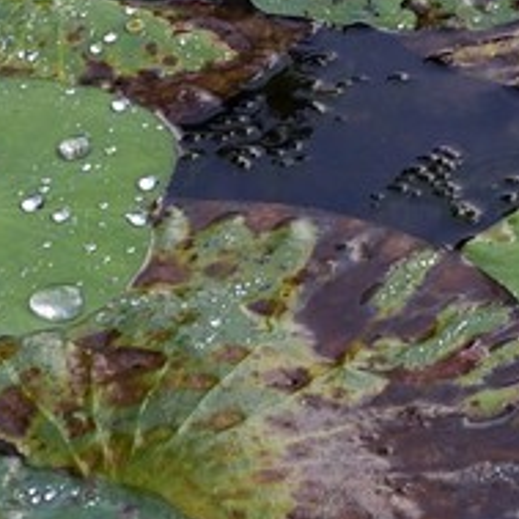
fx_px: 7056
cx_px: 1163
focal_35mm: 416
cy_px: -1054
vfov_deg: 4.1
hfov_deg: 4.1
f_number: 11
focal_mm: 58
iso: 800
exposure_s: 1/160
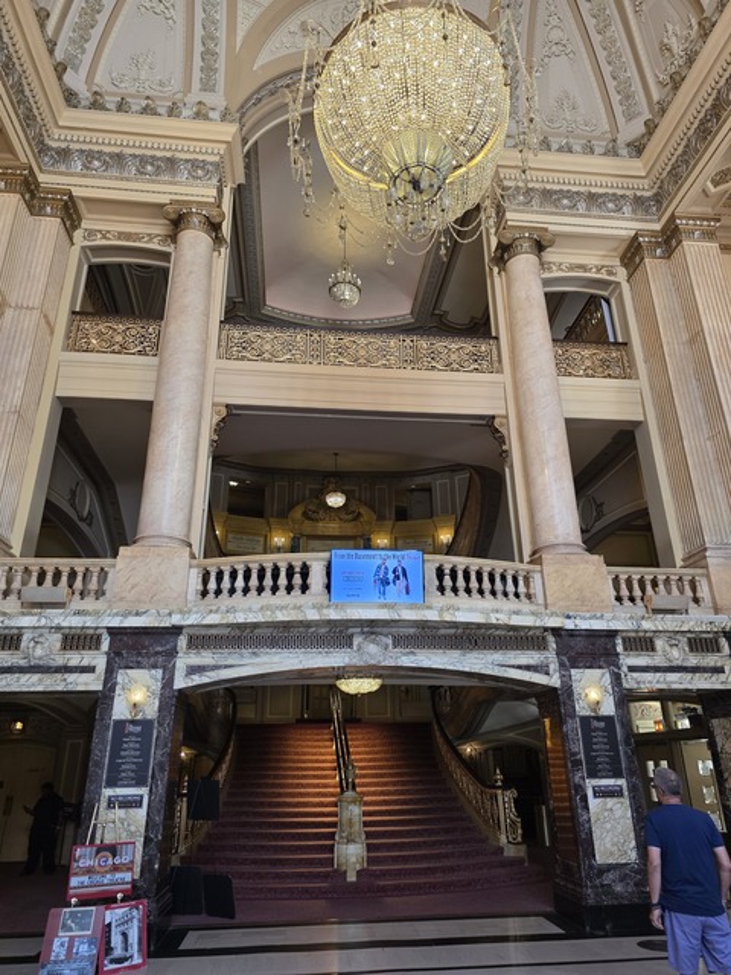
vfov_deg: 73.9
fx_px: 648
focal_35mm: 23
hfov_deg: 58.9
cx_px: 366
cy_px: 488
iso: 250
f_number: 1.7
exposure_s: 1/120
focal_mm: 6.3
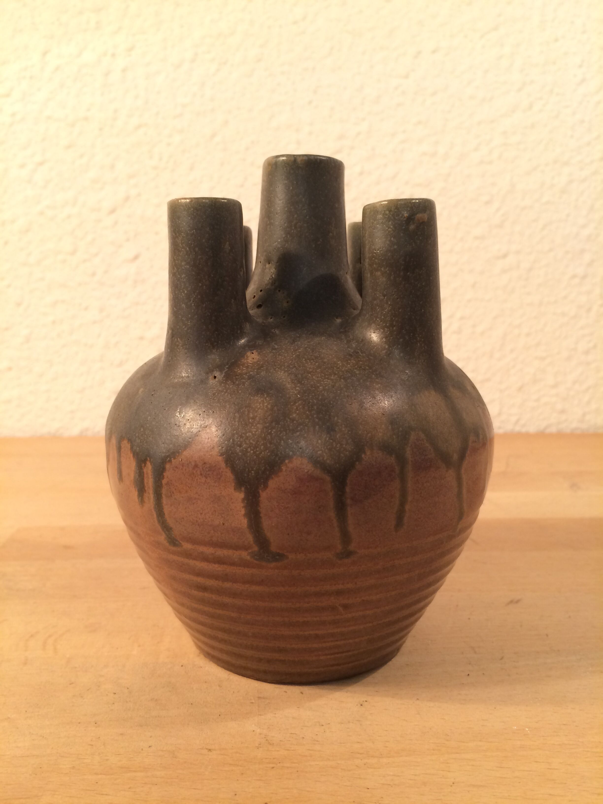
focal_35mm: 29
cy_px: 402
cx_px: 302
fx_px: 674
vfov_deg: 61.7
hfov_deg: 48.2
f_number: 2.2
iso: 100
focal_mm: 4.15
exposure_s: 1/33
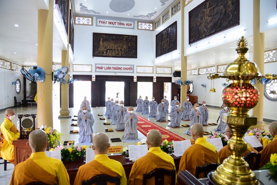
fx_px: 185
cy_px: 92
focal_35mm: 24
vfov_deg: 53.2
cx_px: 138
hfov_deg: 73.7
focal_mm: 24
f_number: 4
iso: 800
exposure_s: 1/60
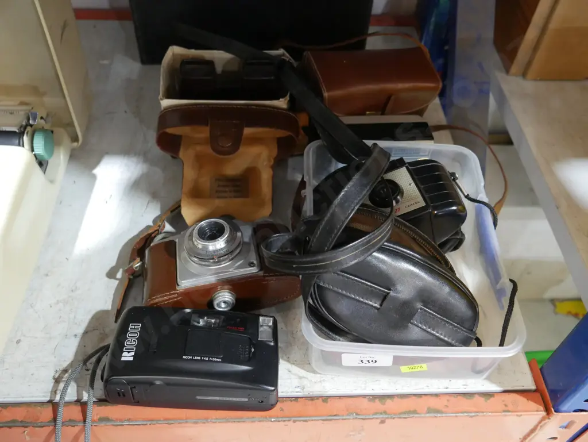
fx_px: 544
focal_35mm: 32
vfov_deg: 44.2
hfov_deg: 56.8
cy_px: 221
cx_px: 294
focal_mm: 16
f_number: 3.6
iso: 2500
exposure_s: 1/60
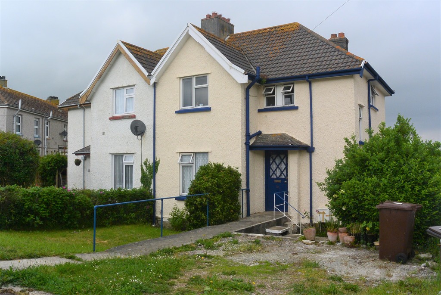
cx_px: 220
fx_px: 356
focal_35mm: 29
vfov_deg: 45.1
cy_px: 148
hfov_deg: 63.6
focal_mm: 11
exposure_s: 1/160
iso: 200
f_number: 3.5
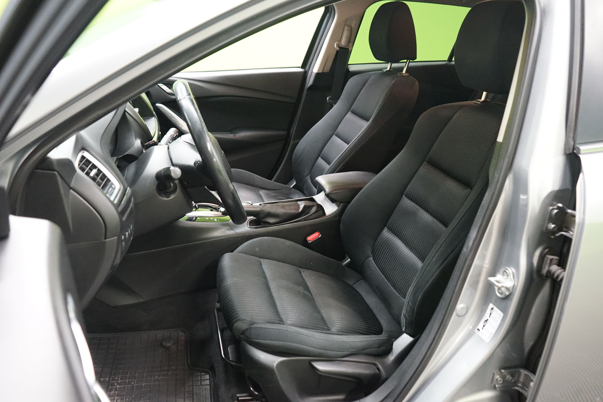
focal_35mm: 28
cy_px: 201
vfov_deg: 46.4
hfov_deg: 65.5
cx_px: 302
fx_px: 469
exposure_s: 1/40
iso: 6400
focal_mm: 28
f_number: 5
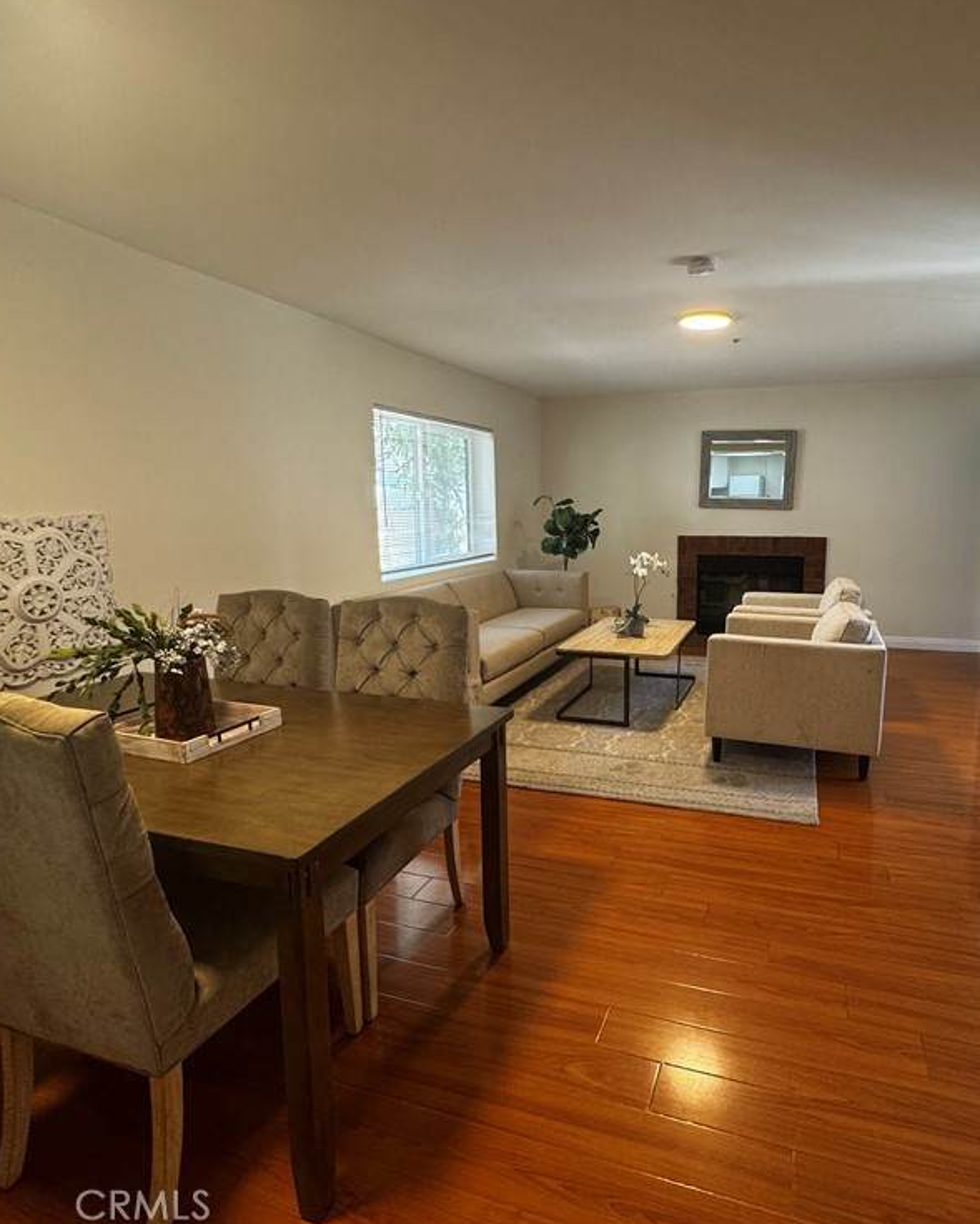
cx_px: 594
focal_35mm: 19
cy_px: 590
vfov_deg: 83.2
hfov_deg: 70.0
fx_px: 689
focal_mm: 2.22
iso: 160
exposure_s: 1/60
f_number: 2.2
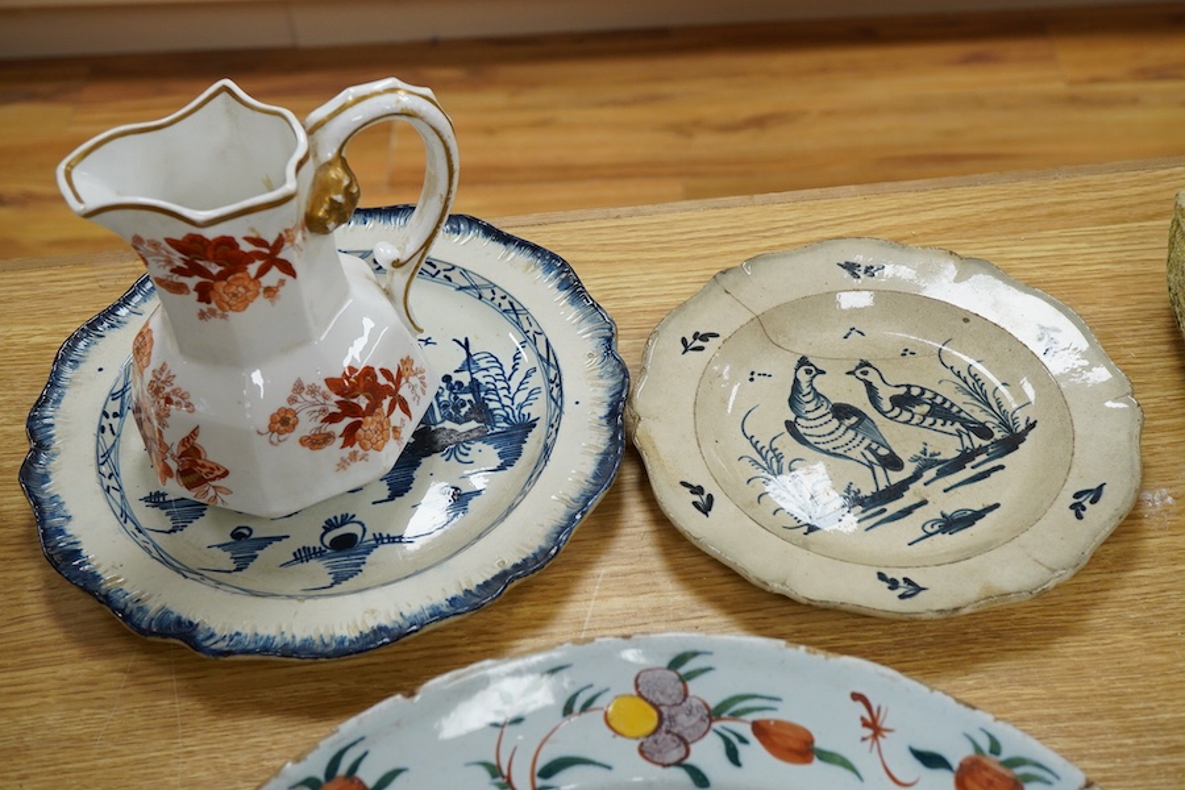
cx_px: 592
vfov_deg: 29.9
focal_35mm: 45
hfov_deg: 43.6
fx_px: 1481
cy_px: 395
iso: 1250
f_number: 9
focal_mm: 30
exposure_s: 1/125
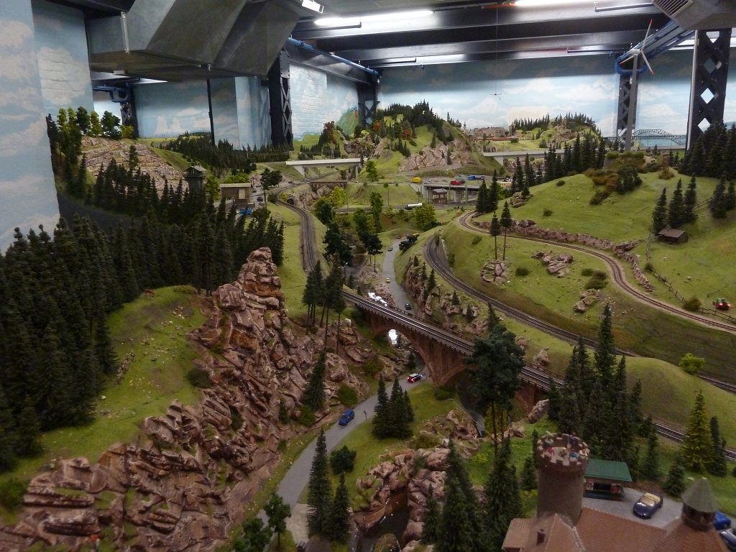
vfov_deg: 54.9
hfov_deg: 69.4
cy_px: 276
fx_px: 532
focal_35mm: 25
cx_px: 368
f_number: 3.3
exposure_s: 1/25
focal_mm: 4.1
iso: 400
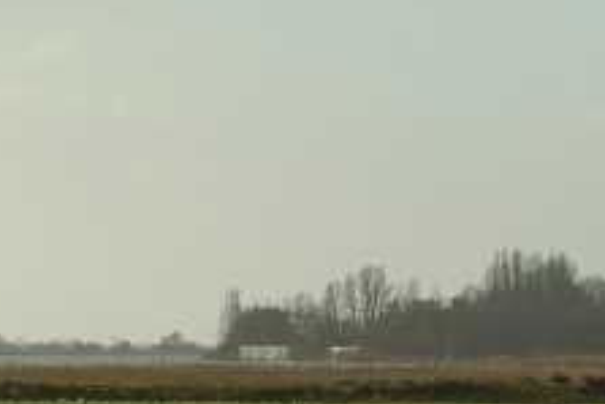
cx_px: 263
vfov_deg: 3.4
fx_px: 6894
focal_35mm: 410
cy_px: 351
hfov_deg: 5.0
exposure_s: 1/750
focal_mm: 135
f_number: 8
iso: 400
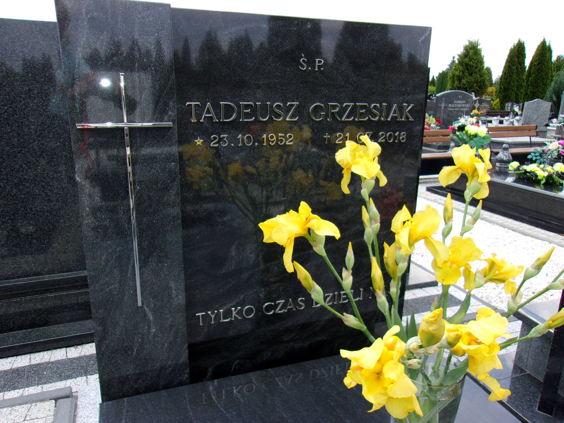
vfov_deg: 51.4
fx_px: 440
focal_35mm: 27
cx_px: 282
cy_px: 212
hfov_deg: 65.3
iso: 80
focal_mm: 4.9
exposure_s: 1/400
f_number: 3
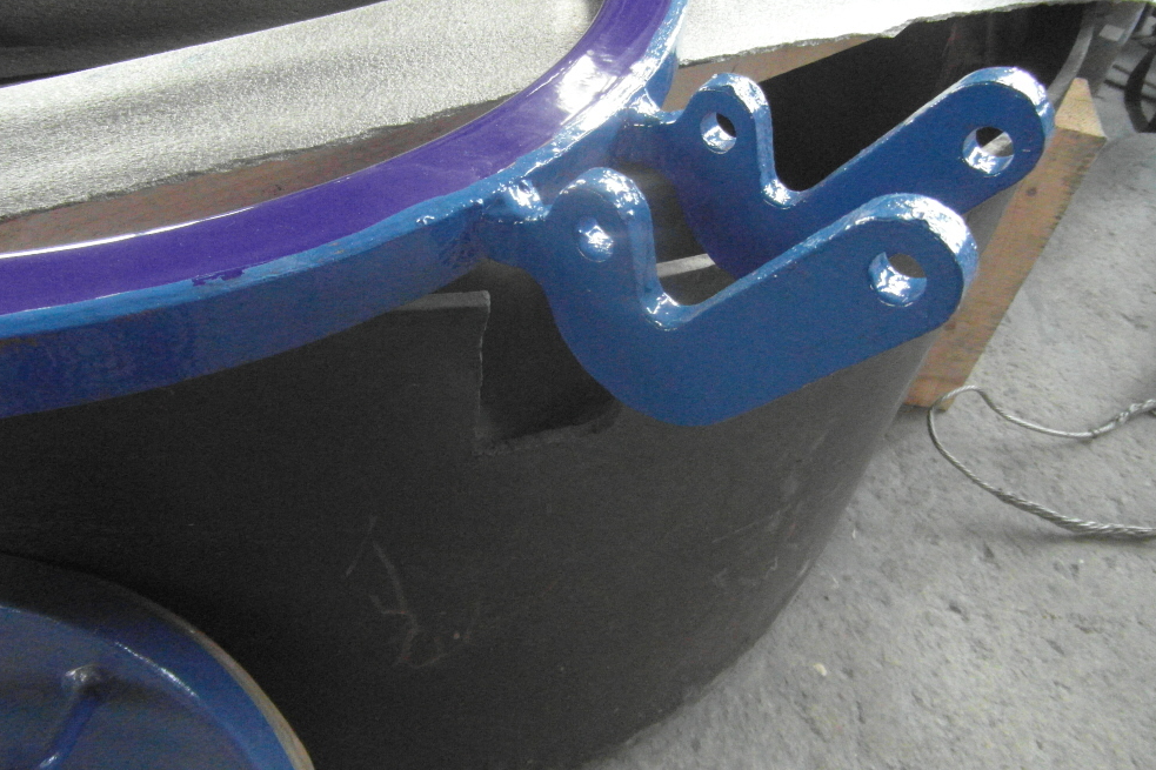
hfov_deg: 69.4
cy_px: 337
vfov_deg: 49.4
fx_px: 835
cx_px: 589
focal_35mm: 26
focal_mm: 4
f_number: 3.2
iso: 800
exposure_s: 1/20
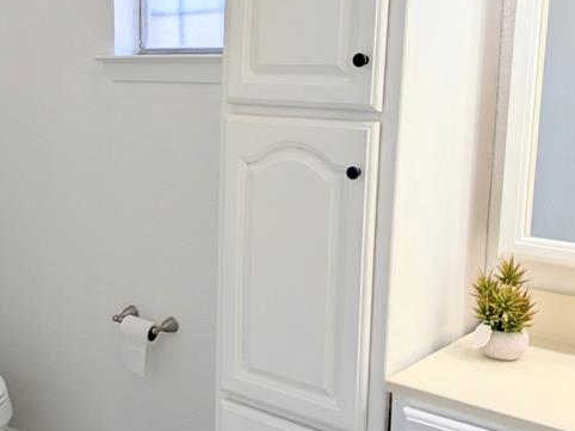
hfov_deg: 36.0
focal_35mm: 51
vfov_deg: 28.5
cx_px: 95
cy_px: 180
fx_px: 847
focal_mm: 4.53
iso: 27
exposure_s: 1/231
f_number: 1.7
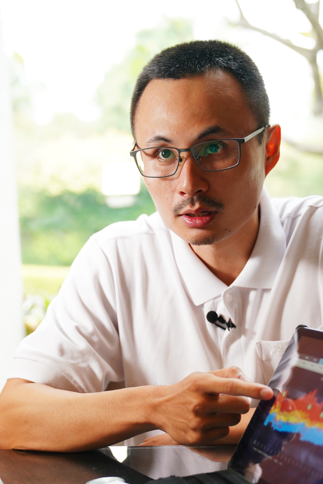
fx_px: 861
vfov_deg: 31.4
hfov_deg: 21.2
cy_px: 240
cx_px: 189
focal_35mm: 64
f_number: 2.8
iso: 800
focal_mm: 42
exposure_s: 1/640
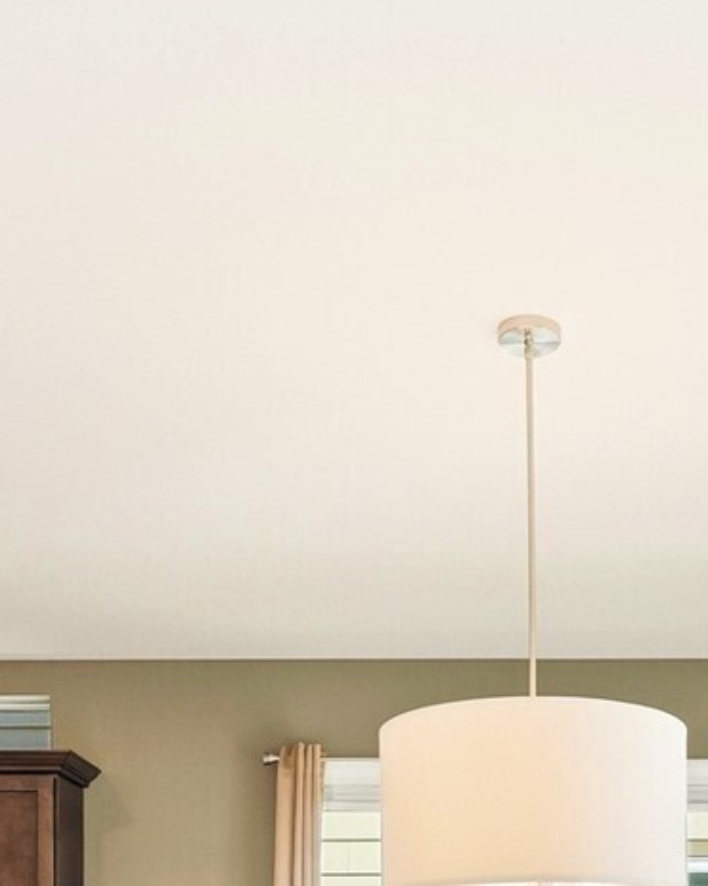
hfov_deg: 27.1
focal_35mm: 55
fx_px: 1442
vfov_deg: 29.5
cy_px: 1054
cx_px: 555
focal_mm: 16
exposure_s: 1/1000
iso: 400
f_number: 9
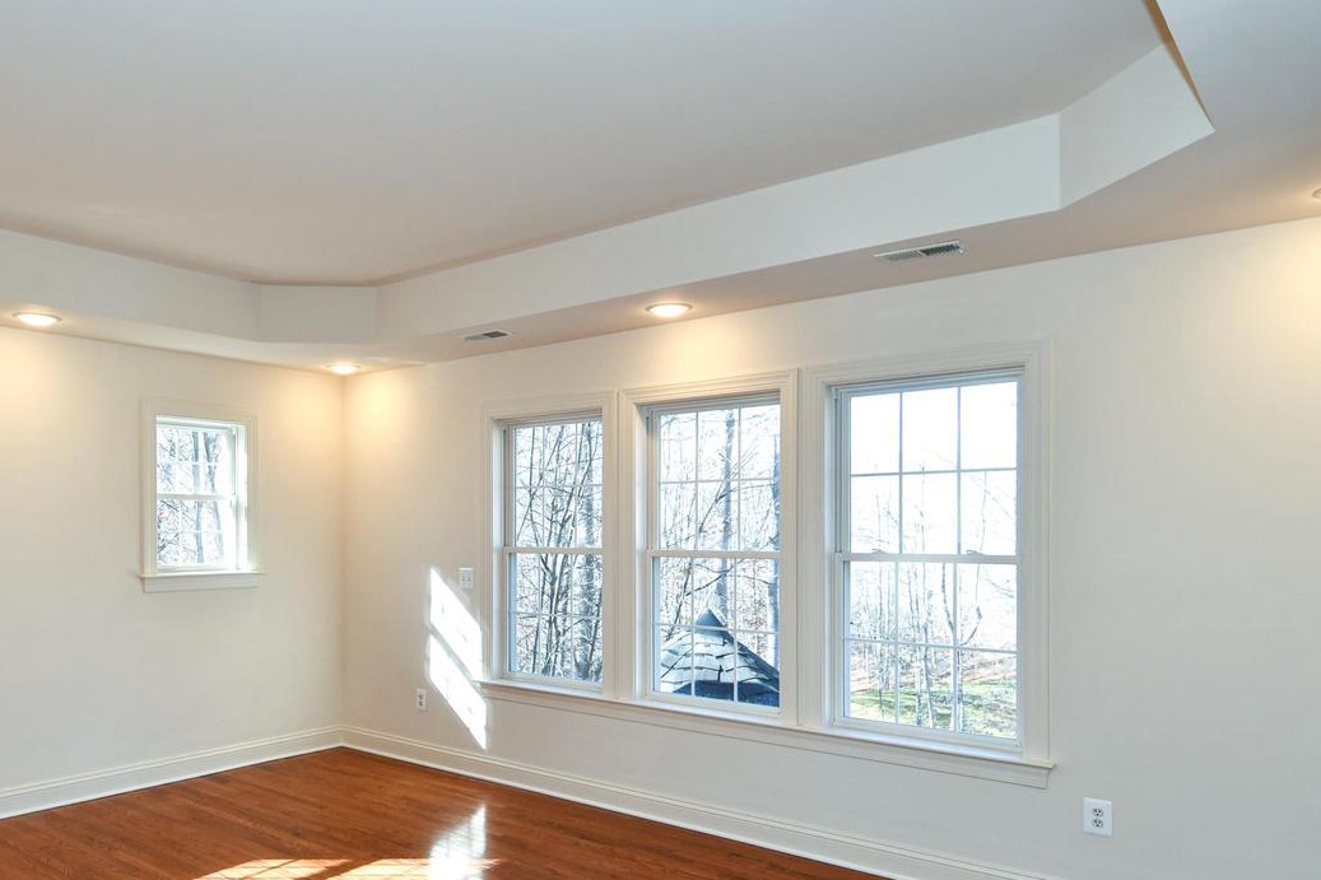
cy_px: 553
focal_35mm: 25
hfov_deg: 69.8
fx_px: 917
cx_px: 461
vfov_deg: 50.7
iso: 200
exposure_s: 1/100
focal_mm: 12
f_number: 5
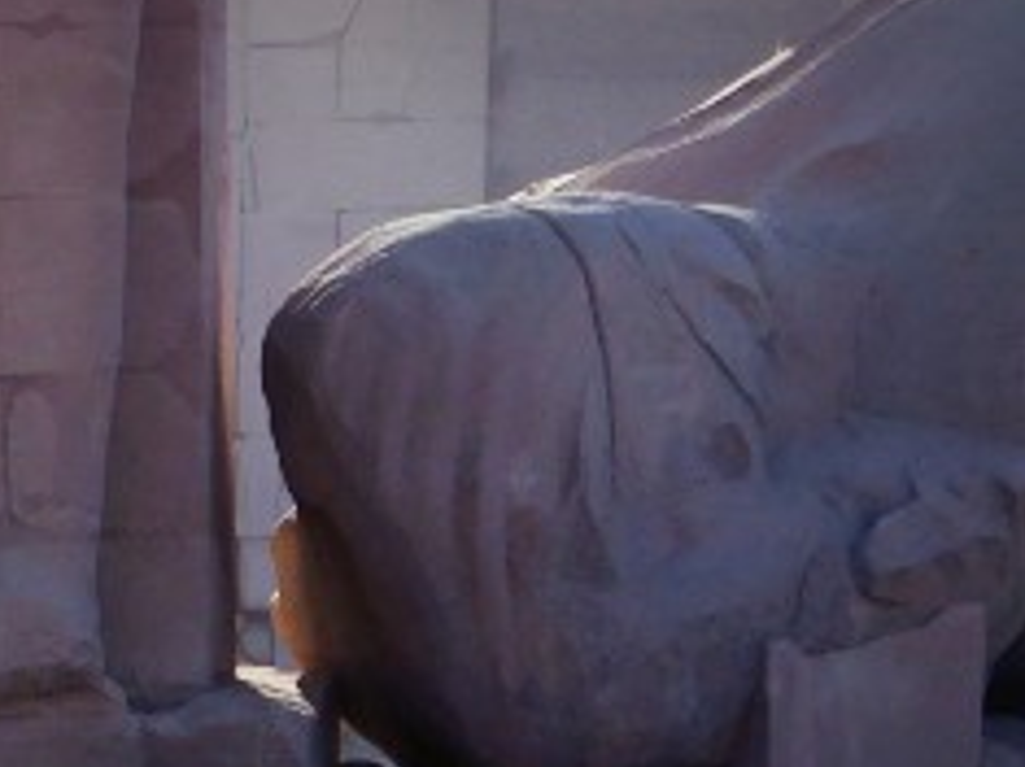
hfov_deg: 12.9
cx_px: 266
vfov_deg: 9.6
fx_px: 4528
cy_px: 704
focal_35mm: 153
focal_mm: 14.2
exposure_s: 1/640
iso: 125
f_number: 4.4
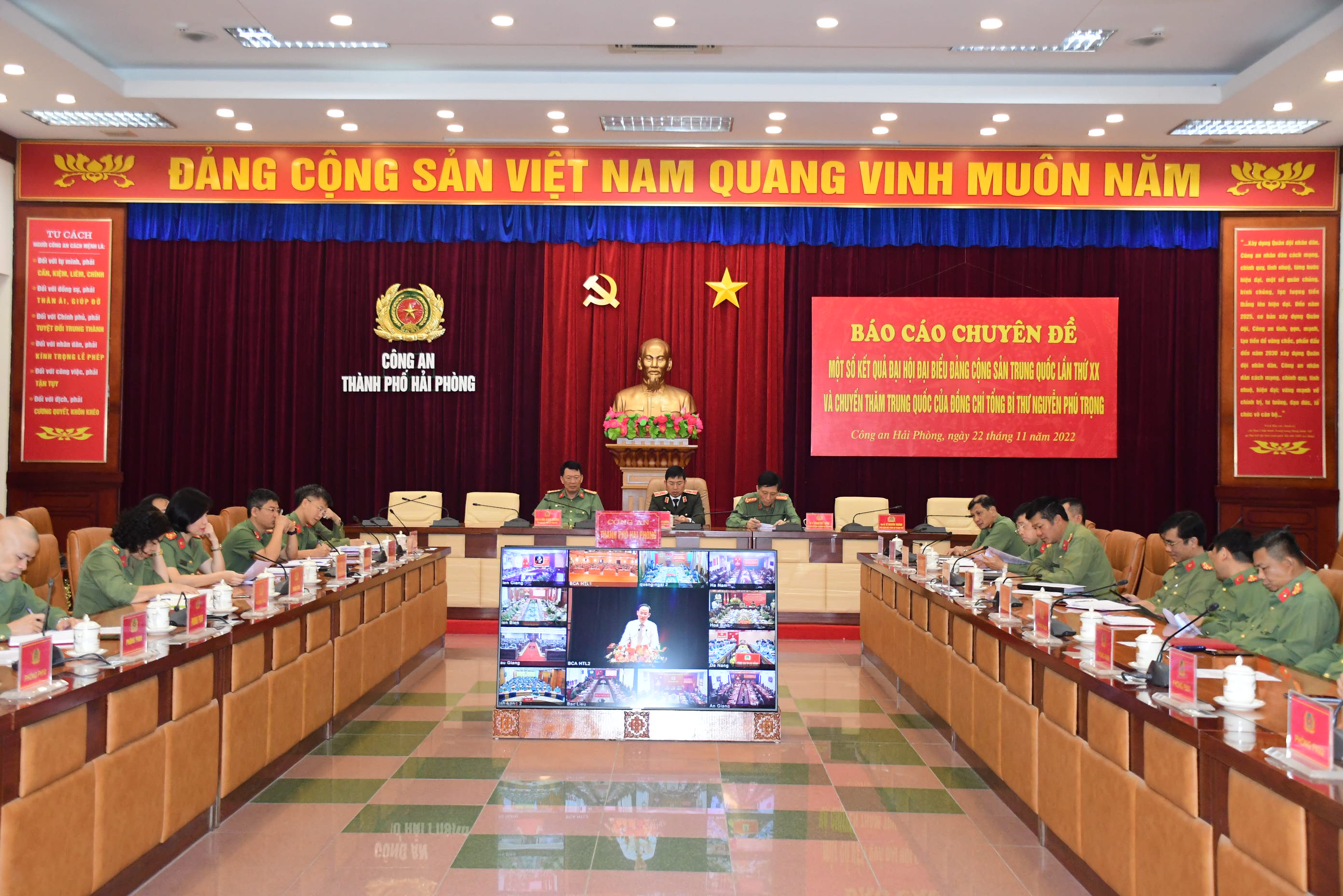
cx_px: 672
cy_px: 448
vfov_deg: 33.0
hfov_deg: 47.9
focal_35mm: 40
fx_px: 1511
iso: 2500
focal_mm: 27
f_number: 4
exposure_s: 1/200
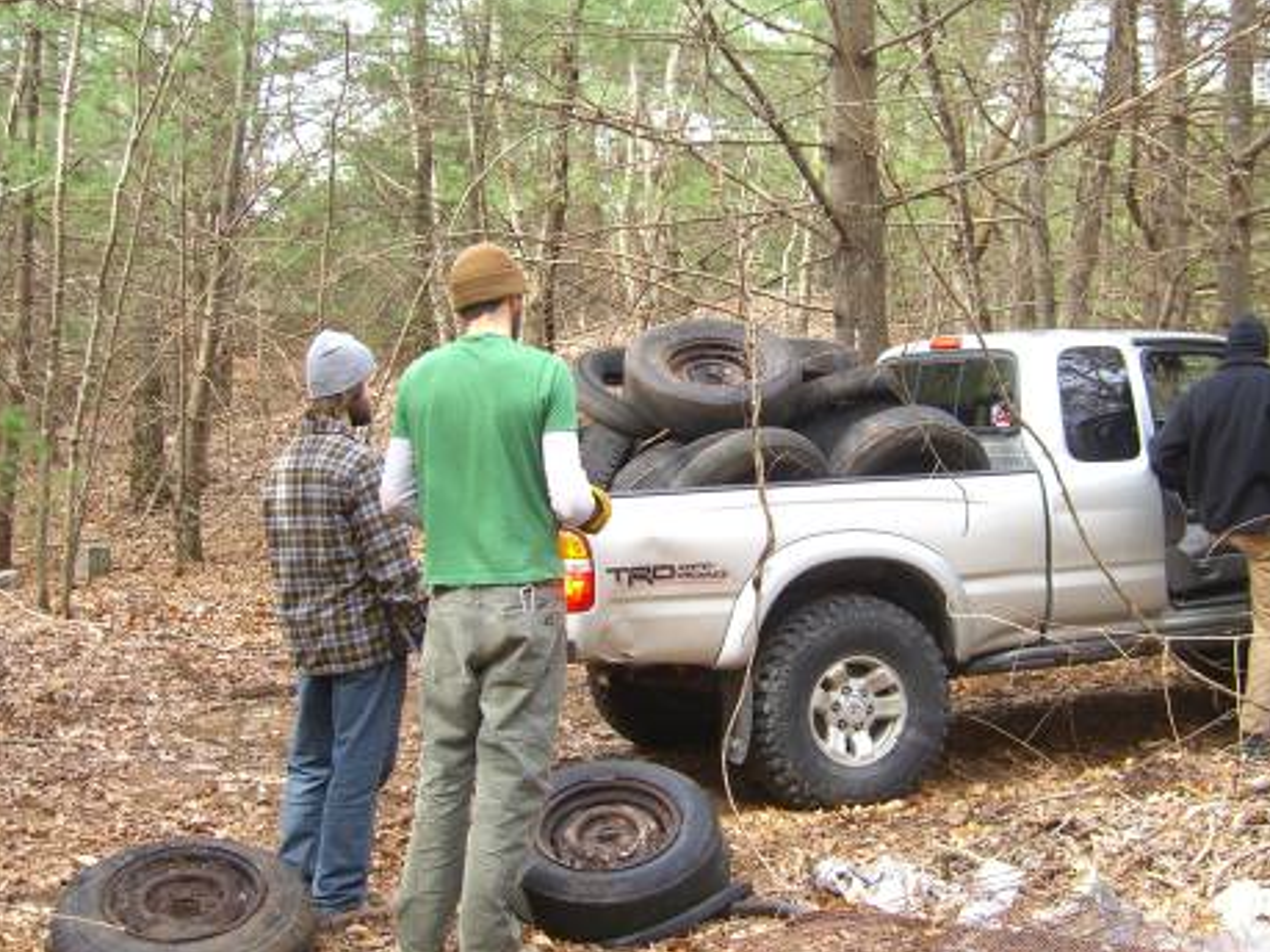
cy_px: 426
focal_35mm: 53
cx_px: 700
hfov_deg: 36.1
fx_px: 1944
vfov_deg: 27.5
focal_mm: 7.9
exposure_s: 1/100
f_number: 2.8
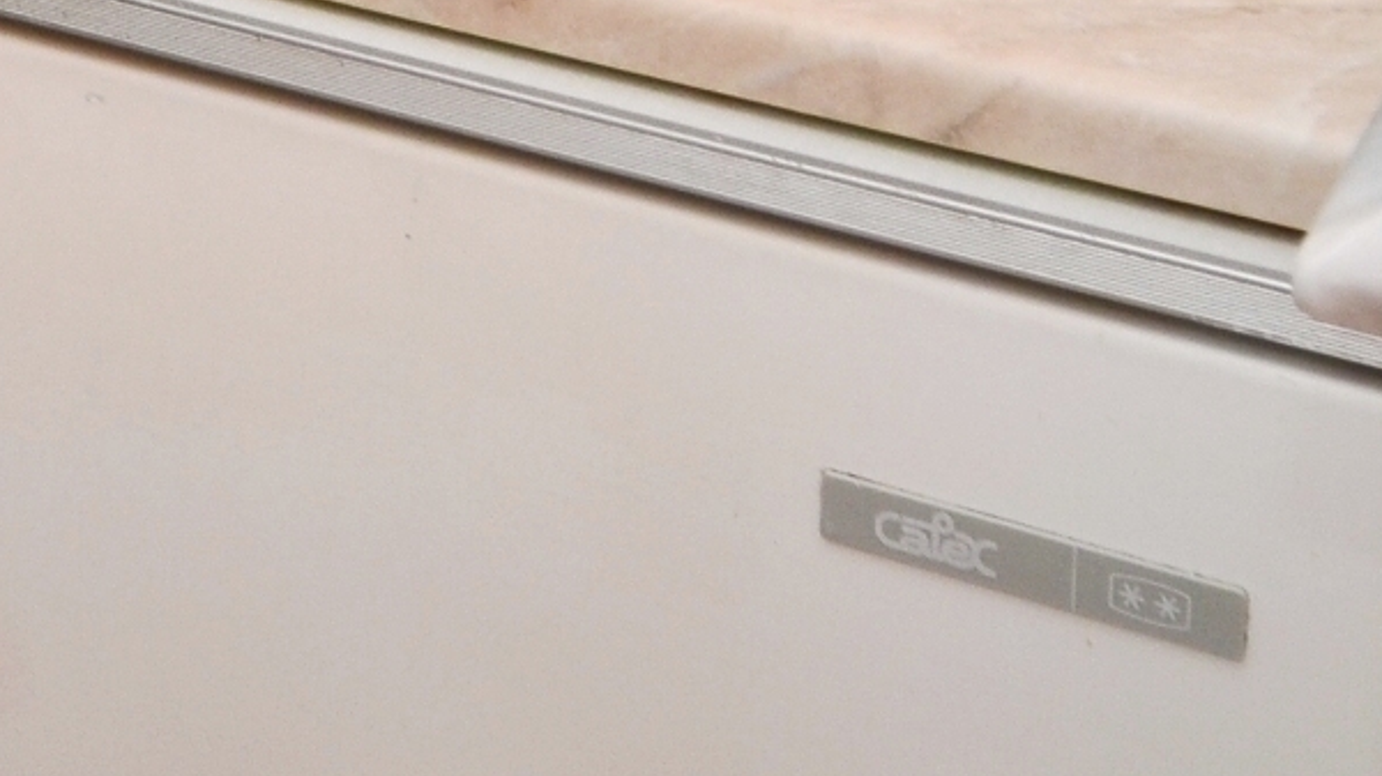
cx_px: 159
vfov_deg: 9.3
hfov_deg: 19.1
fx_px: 4030
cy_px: -1348
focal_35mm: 110
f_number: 4.8
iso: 200
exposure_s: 1/60
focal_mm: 14
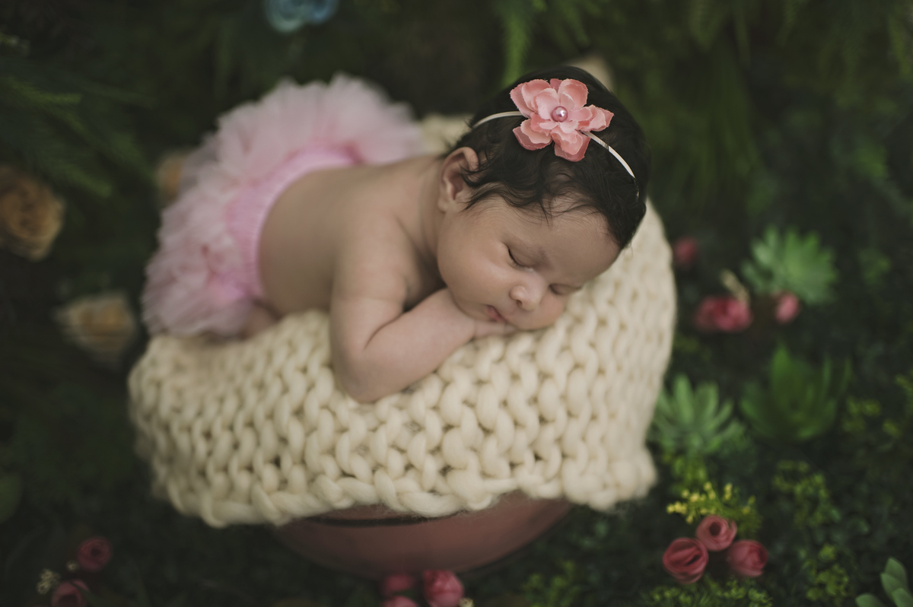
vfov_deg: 37.8
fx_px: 887
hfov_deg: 54.5
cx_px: 456
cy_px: 304
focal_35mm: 35
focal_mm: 35
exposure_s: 1/125
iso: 200
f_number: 1.4
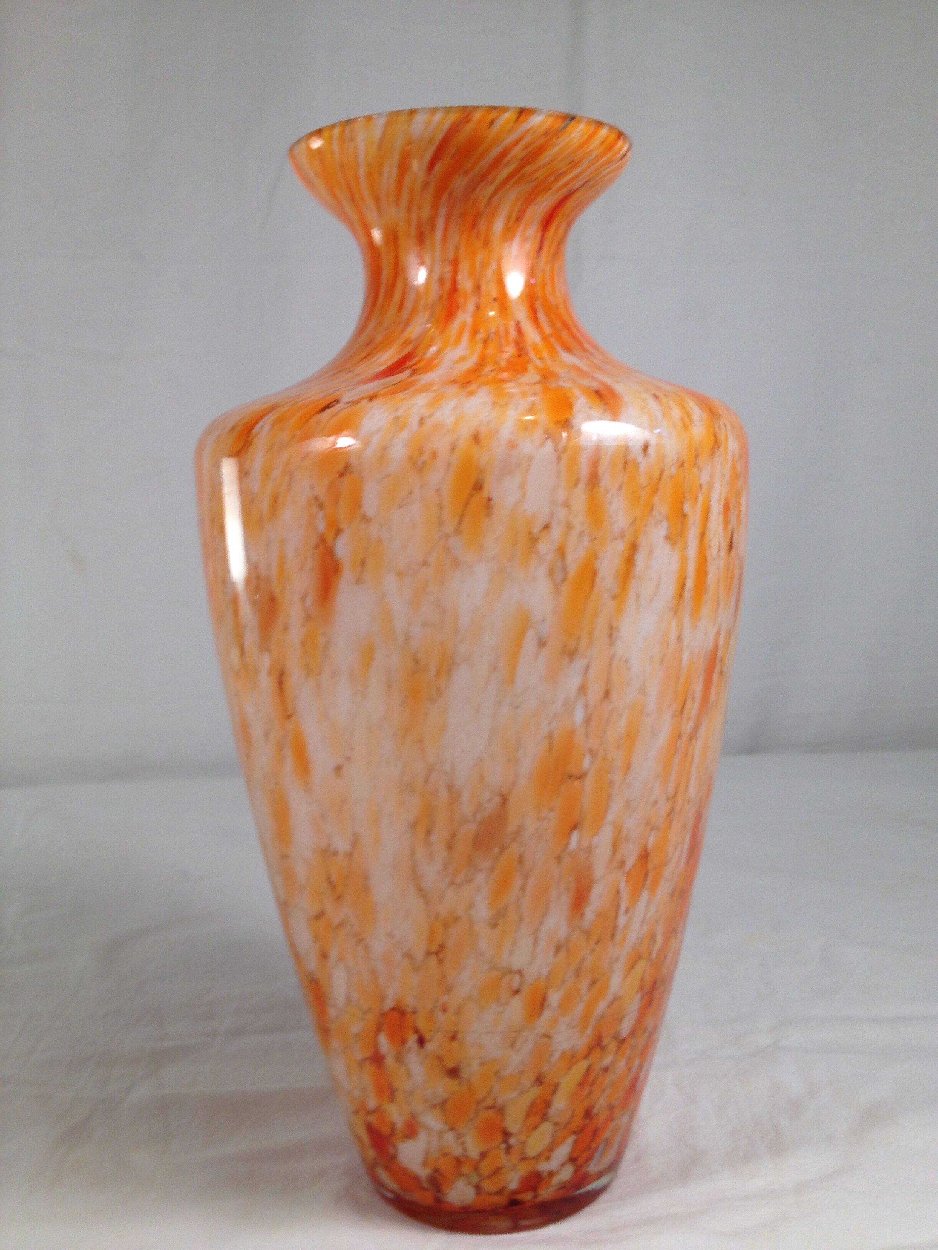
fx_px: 1265
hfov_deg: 40.7
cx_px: 469
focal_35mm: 35
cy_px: 625
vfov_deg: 52.6
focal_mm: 4.28
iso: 50
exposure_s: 1/33
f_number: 2.4
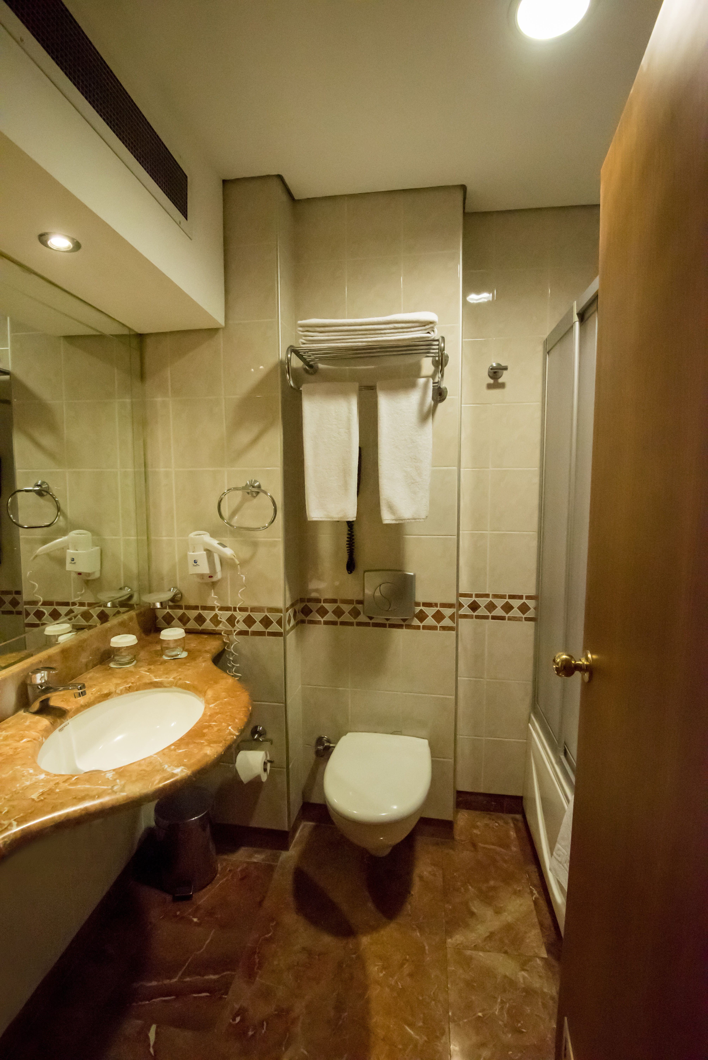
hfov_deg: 73.8
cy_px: 530
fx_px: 472
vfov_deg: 96.7
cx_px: 354
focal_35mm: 16
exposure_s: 1/125
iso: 6400
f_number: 4.5
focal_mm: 16
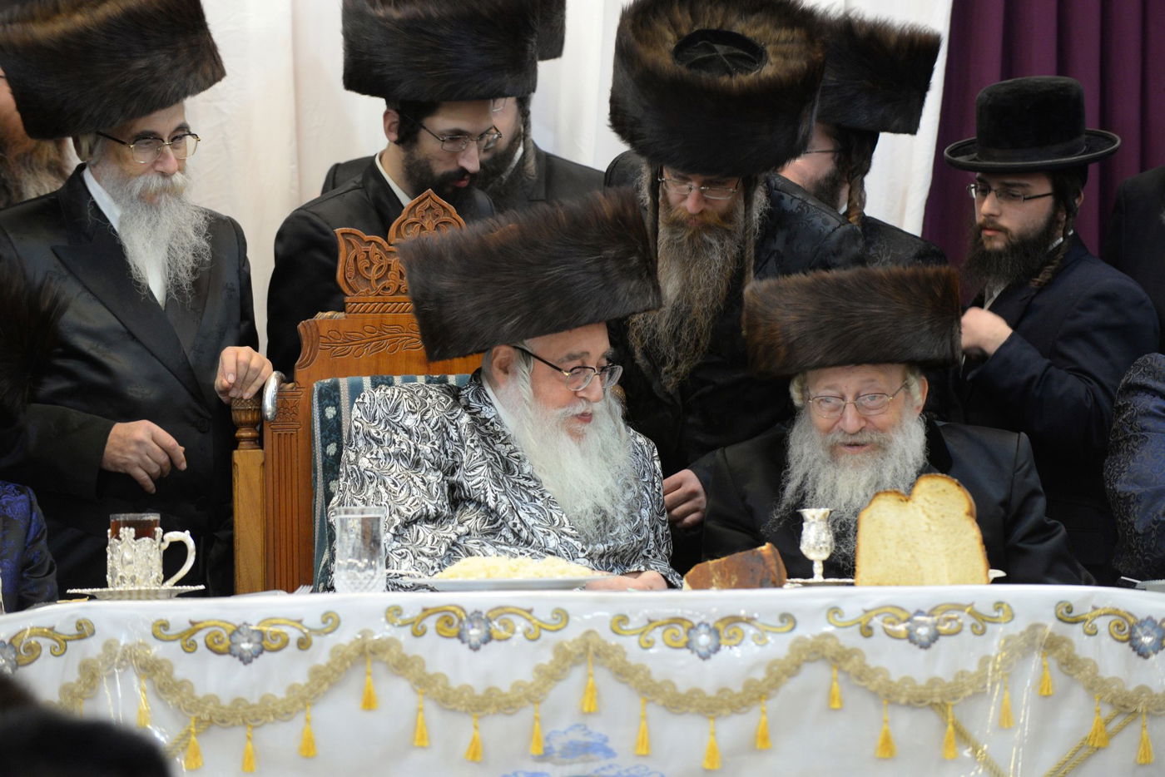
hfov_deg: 10.3
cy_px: 388
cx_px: 582
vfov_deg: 6.9
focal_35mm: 200
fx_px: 6473
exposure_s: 1/100
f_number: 4.5
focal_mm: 200
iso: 2000
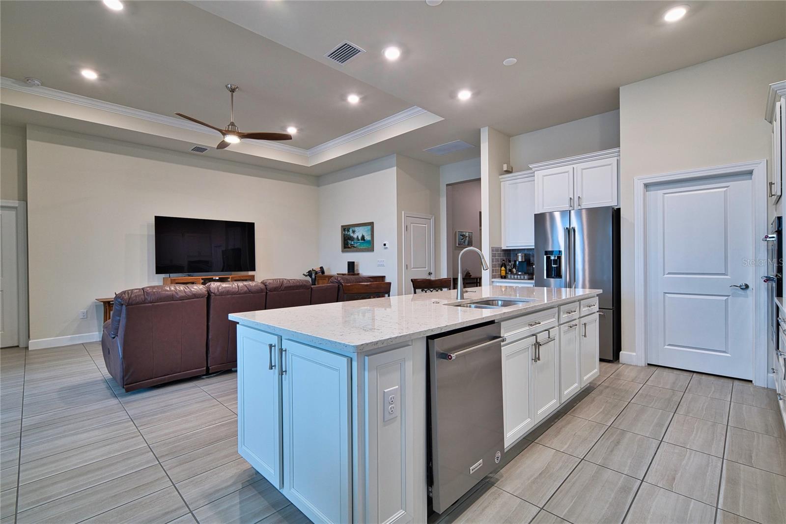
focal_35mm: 16
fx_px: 349
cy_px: 262
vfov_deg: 73.7
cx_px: 393
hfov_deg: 96.7
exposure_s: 1/20
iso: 800
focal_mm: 16
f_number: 8
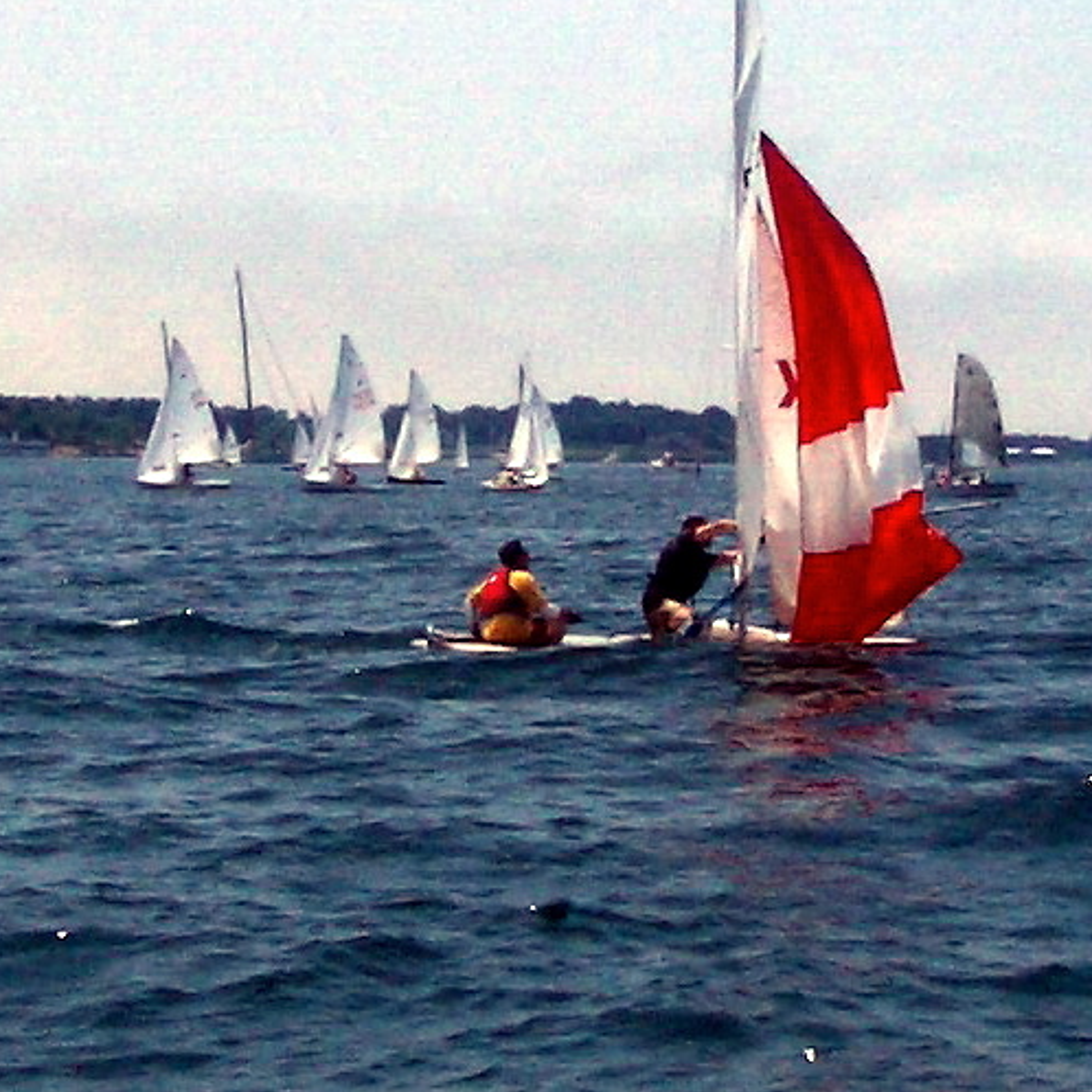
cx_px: 751
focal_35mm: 49
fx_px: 1749
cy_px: 450
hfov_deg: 34.3
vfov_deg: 34.6
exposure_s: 1/1600
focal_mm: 5.8
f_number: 4.3
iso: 50
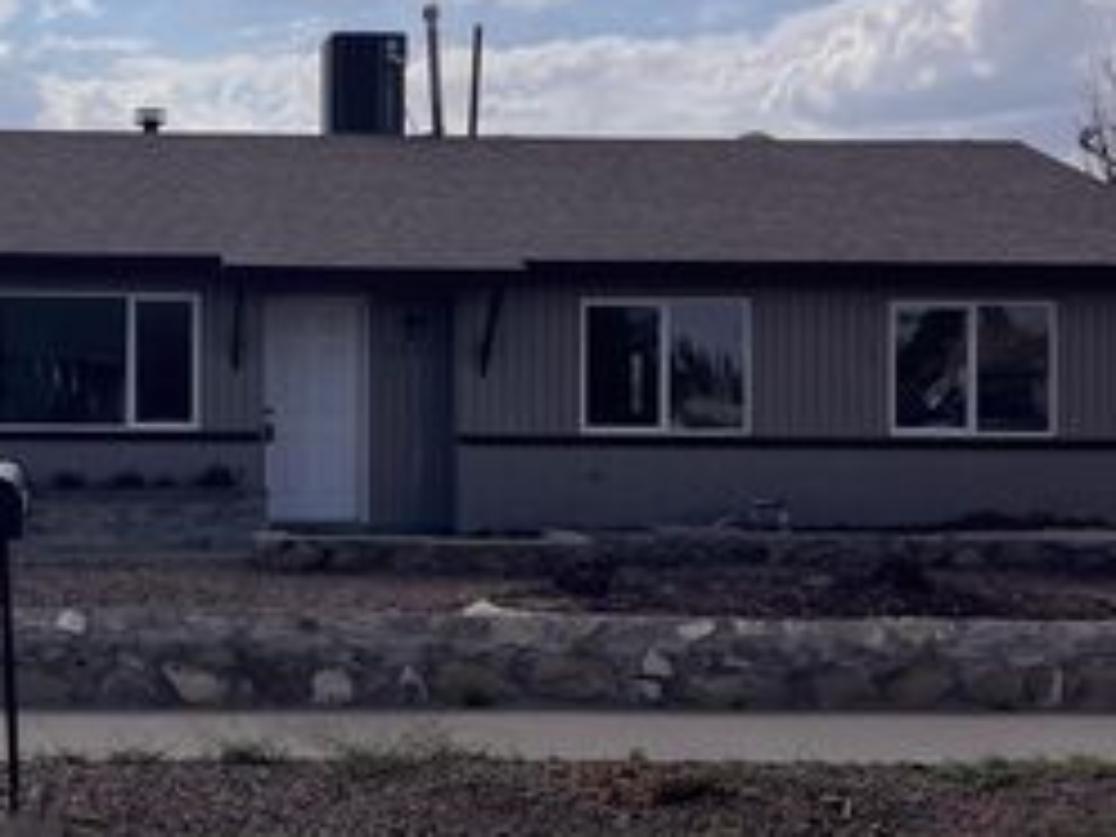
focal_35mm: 70
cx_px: 153
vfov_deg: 21.0
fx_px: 2257
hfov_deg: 27.0
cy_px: 367
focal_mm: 5.1
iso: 50
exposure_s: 1/9091
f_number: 1.6
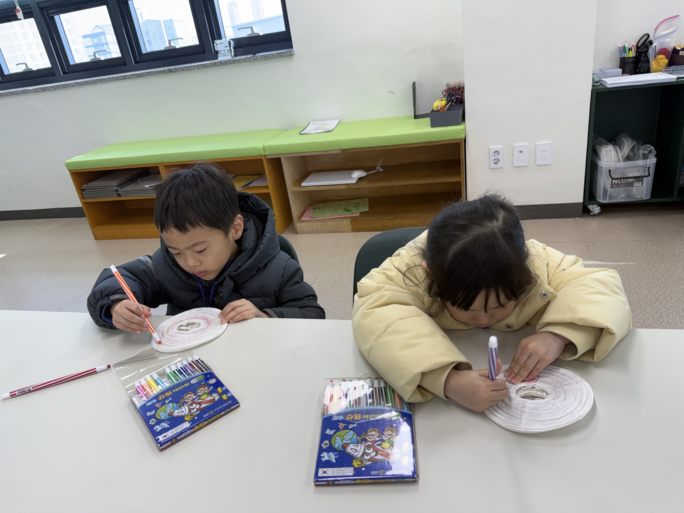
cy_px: 256
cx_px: 342
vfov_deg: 56.8
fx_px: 474
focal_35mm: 24
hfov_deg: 71.6
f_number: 1.78
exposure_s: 1/120
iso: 80
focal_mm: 6.76
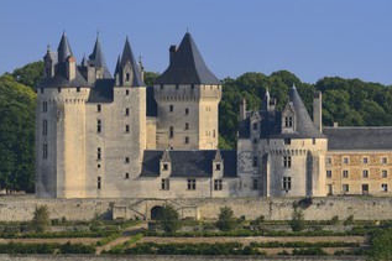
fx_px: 6497
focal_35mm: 597
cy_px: 126
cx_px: 238
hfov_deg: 3.5
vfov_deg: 2.3
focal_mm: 300
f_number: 5
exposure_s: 1/640
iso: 100
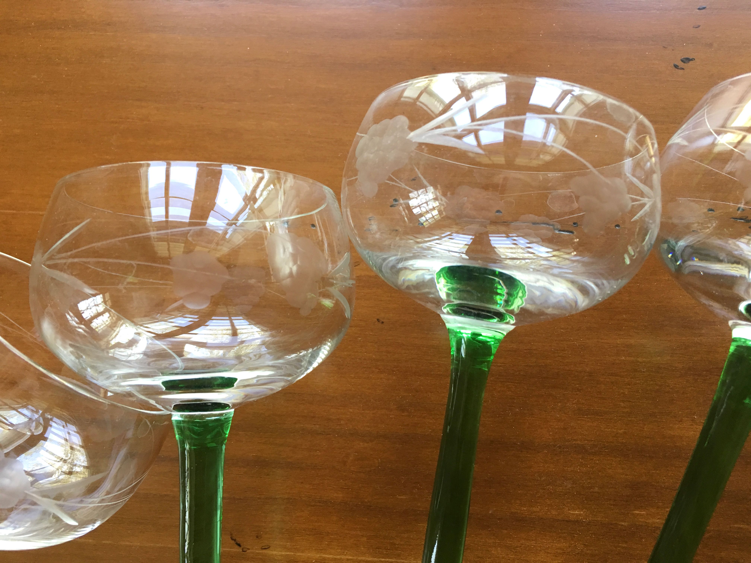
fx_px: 629
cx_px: 376
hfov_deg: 61.7
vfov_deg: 48.2
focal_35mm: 29
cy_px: 282
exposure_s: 1/33
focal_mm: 4.15
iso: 50
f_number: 2.2
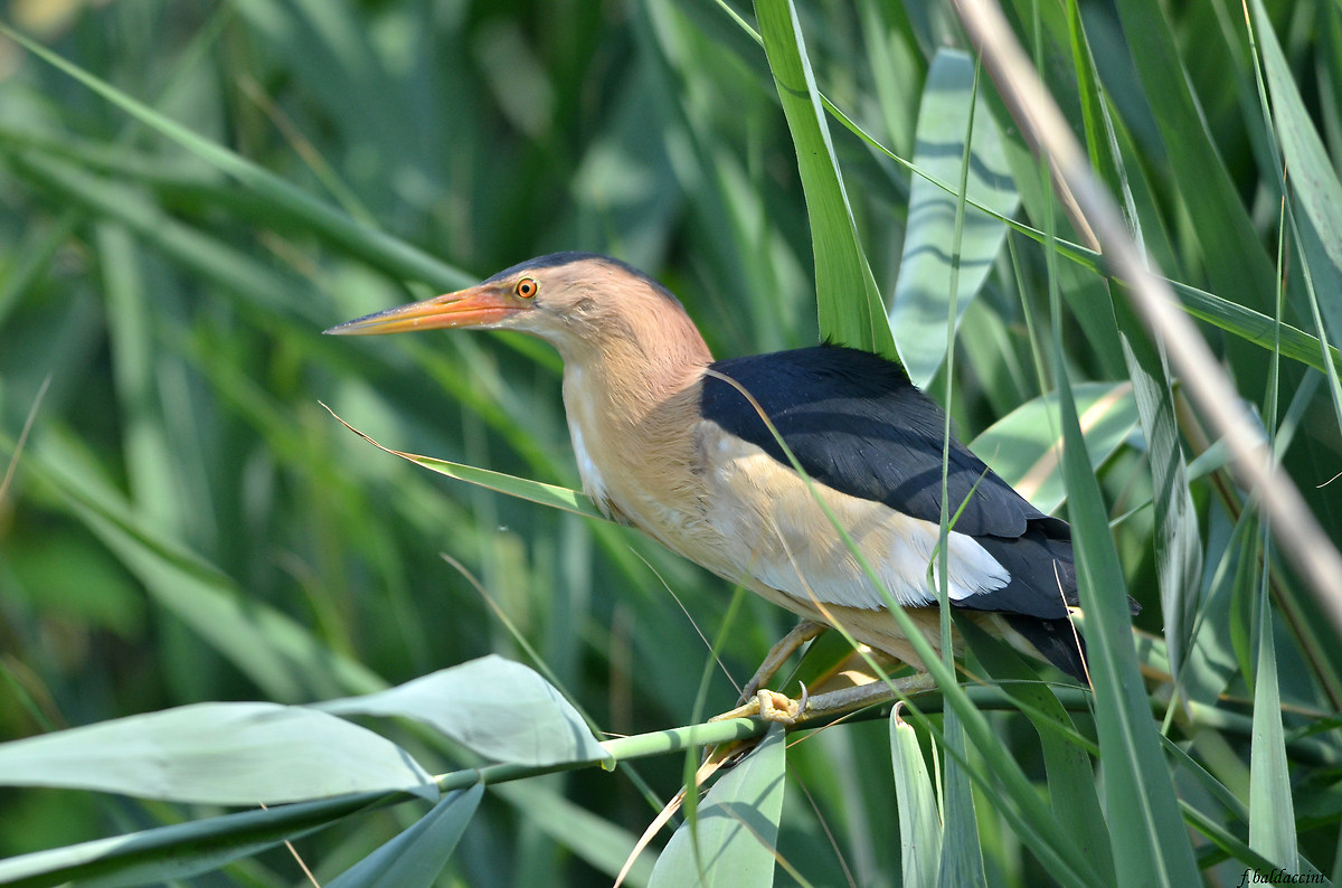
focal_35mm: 750
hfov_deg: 2.8
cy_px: 444
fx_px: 27892
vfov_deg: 1.8
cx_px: 671
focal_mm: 500
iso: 720
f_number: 6.3
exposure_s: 1/1250
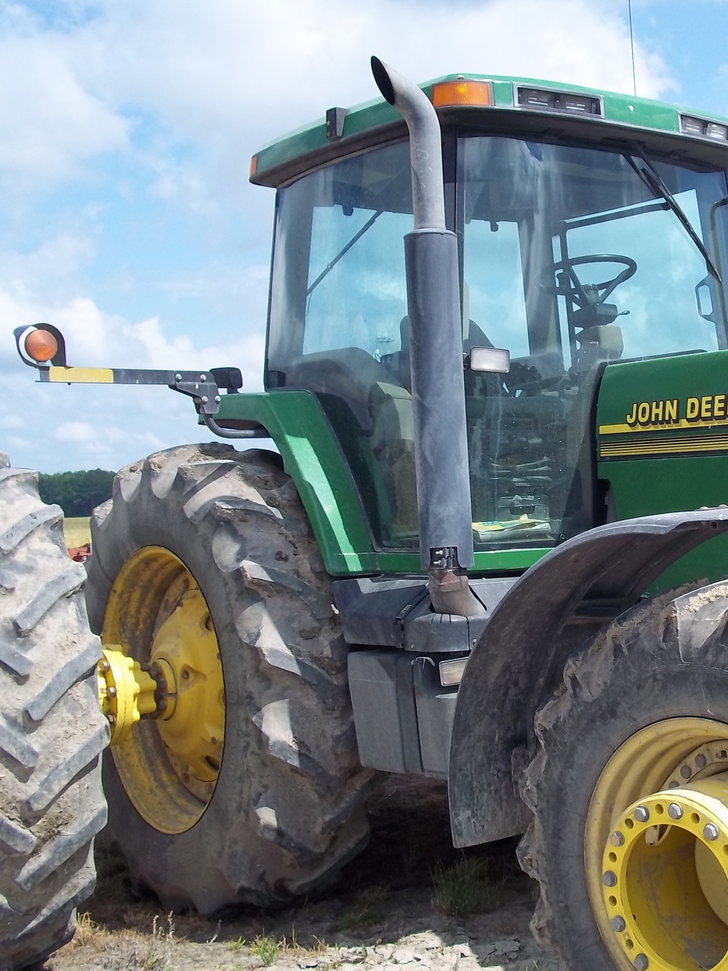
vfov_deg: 36.8
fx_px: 1459
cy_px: 523
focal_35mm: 52
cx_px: 606
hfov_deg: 27.3
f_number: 8
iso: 80
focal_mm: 6.5
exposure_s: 1/160
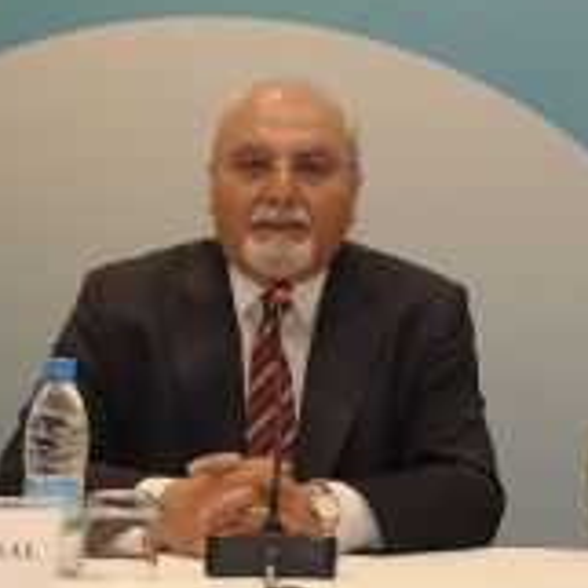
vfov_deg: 10.8
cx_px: 489
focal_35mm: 161
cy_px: 148
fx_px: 3094
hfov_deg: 10.8
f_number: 4.8
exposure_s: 1/40
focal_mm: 68
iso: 800
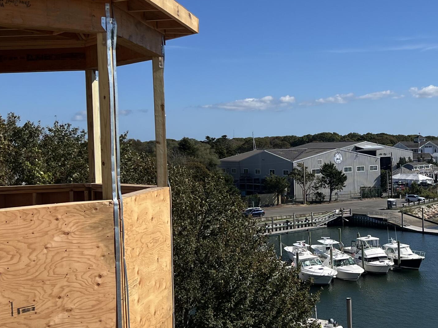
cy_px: 155
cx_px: 352
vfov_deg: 26.6
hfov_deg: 33.9
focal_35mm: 55
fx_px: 696
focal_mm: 5.7
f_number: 1.5
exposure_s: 1/6211
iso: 50
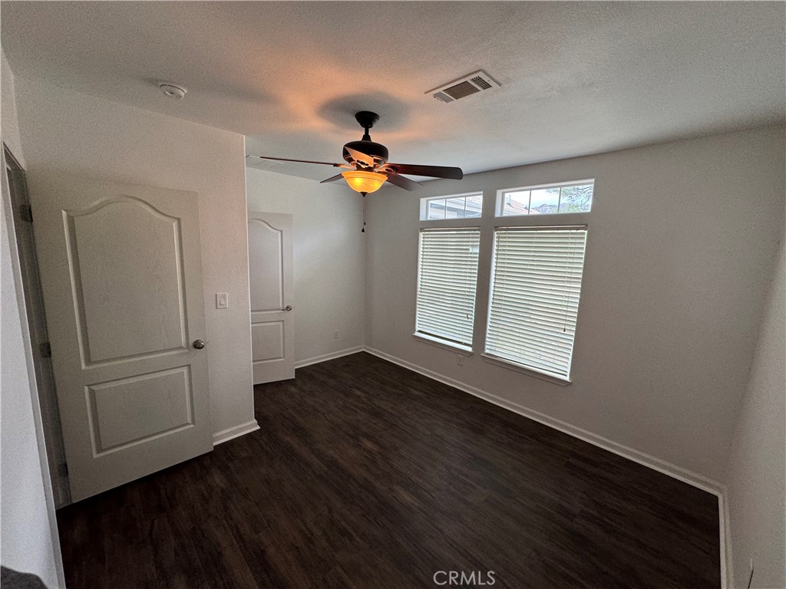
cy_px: 294
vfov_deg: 85.7
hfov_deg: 102.1
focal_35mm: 14
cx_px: 393
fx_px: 318
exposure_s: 1/120
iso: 125
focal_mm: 2.22
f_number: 2.2
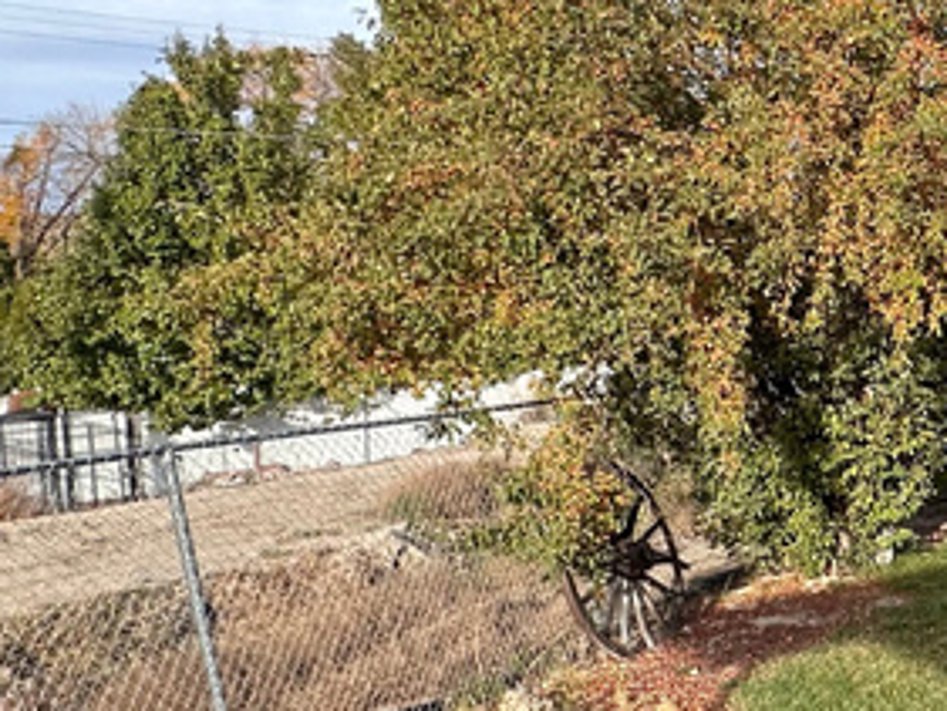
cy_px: 320
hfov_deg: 28.8
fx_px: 1396
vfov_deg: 28.6
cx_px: 1297
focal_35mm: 51
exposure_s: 1/1092
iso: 50
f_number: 2.2
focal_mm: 2.22
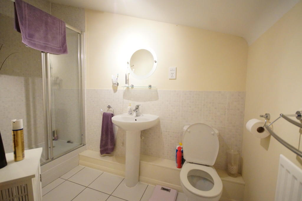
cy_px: 100
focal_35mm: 15
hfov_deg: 100.4
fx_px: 126
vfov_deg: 77.3
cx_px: 151
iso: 3200
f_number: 4
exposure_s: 1/60
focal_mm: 10
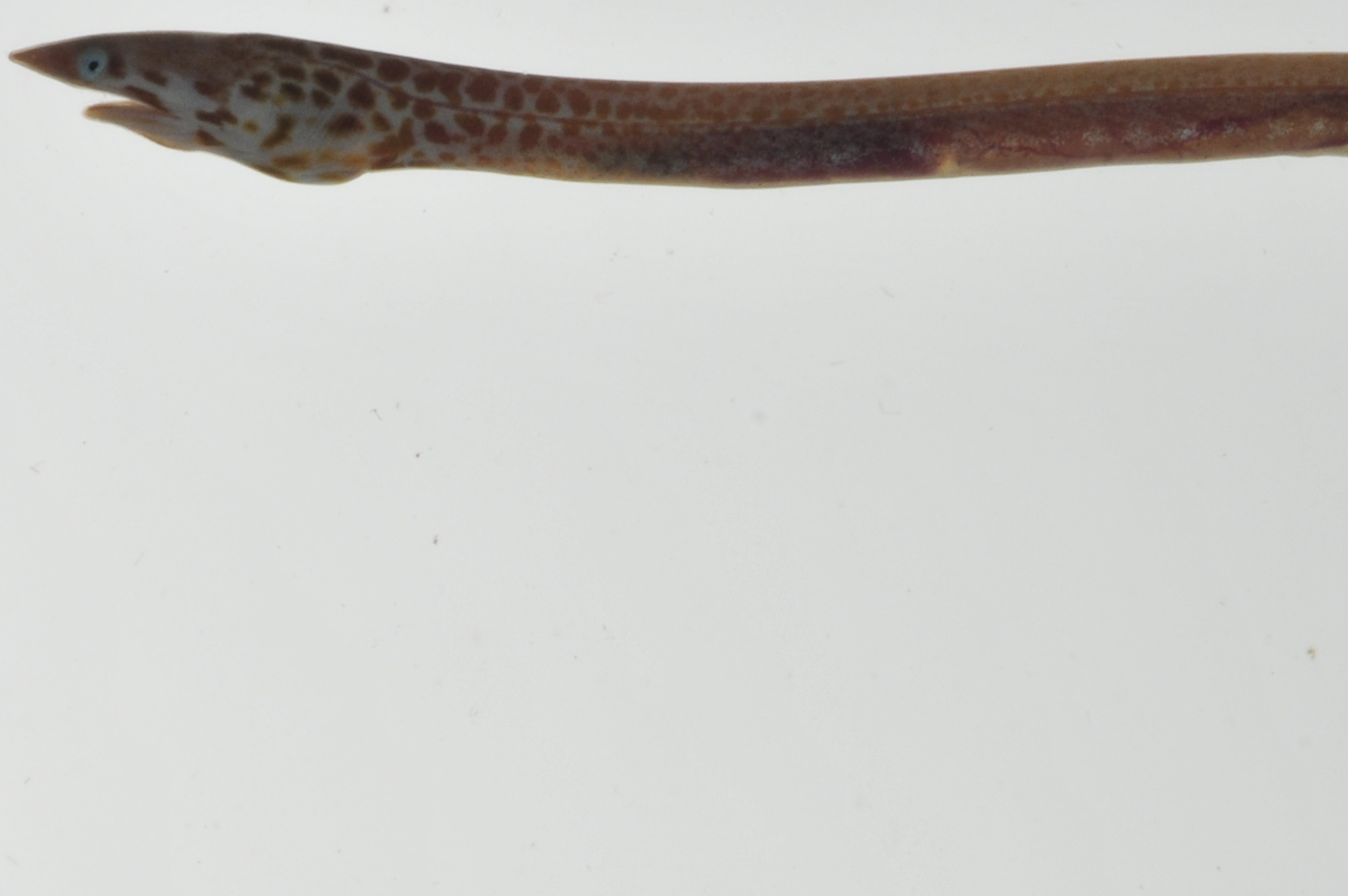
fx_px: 15195
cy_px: 924
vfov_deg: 3.4
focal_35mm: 406
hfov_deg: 5.1
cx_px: 1023
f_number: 25
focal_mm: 105
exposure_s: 1/60
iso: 200
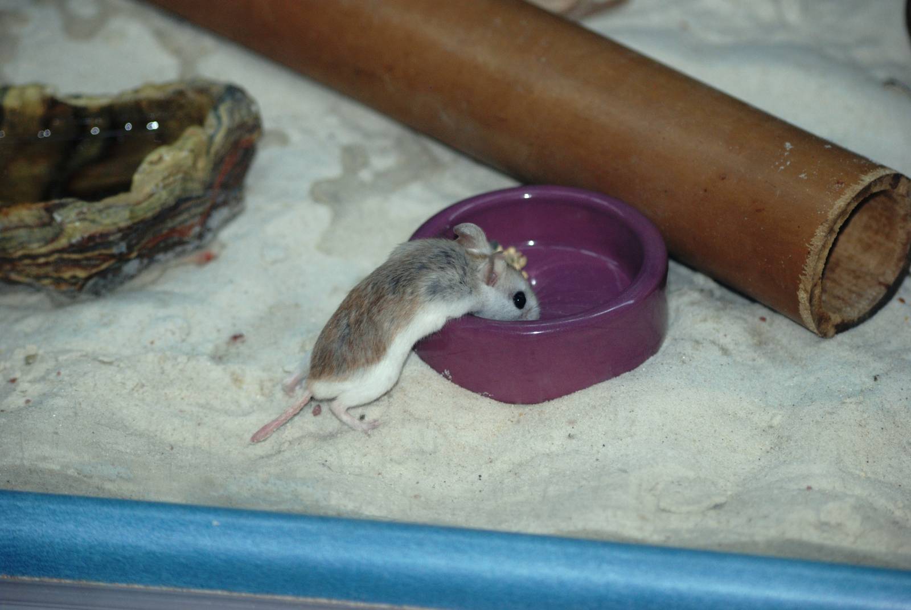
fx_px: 4180
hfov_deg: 12.4
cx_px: 456
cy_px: 305
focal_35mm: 165
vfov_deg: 8.3
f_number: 4.2
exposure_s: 1/60
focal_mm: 110
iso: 400
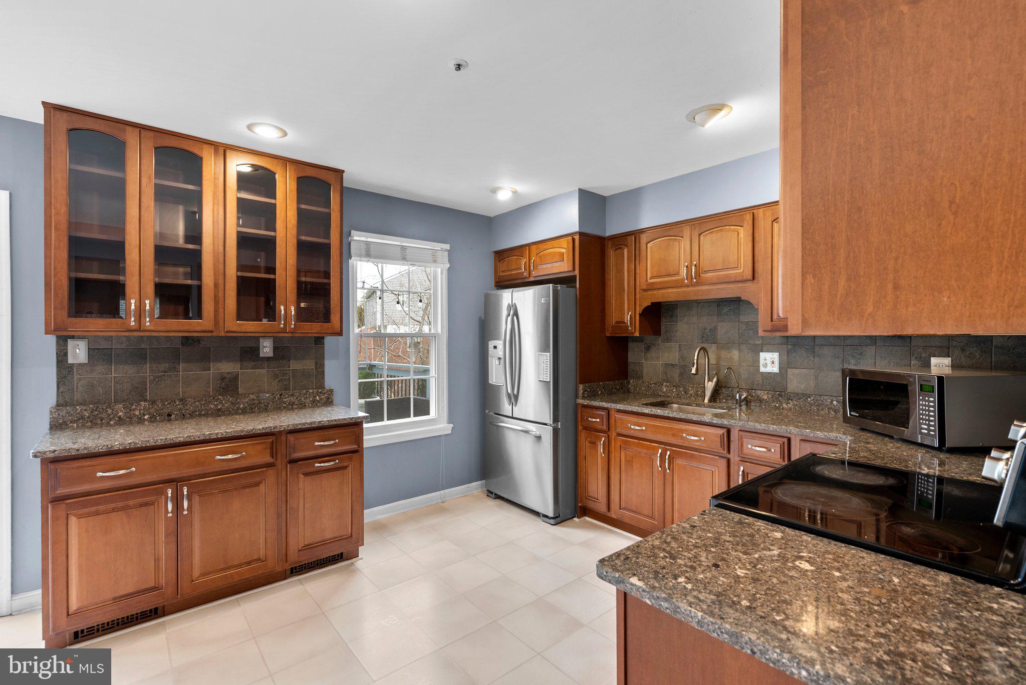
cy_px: 342
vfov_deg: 73.8
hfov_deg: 96.7
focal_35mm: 16
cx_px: 513
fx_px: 456
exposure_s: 1/3
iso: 250
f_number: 8
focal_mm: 16
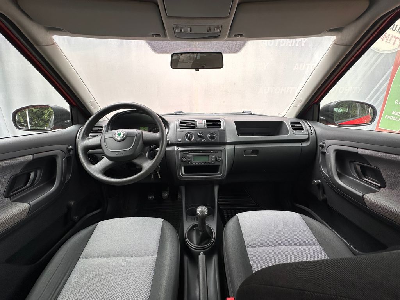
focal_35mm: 14
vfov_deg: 85.7
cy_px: 150
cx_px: 200
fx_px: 162
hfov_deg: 102.1
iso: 40
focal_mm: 2.22
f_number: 2.2
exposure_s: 1/102
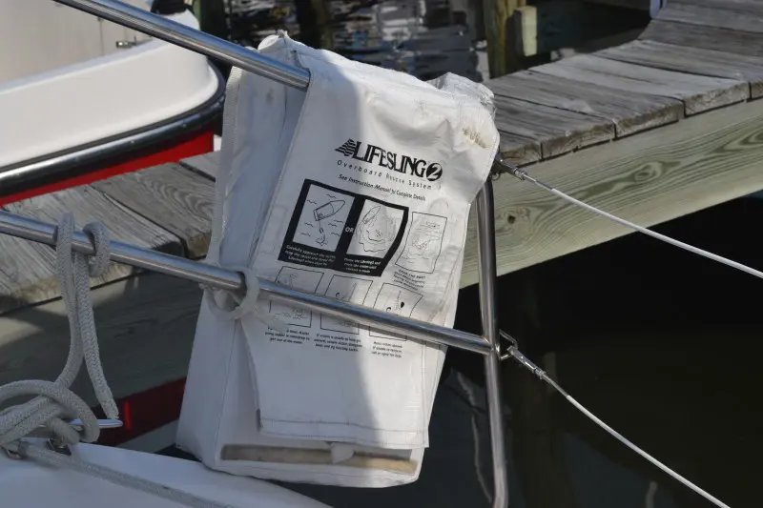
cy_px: 254
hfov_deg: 33.4
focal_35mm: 60
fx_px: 1271
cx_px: 382
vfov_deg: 22.6
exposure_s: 1/320
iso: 100
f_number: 9
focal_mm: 40
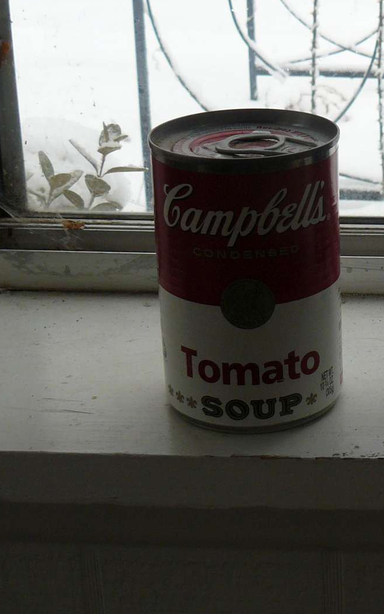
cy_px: 133
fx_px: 1239
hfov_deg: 17.1
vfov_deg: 27.4
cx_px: 420
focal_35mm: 74
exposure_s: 1/125
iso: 100
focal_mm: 6
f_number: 4
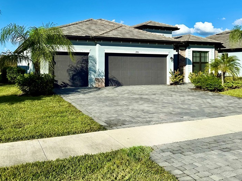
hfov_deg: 52.6
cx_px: 124
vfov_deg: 40.2
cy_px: 60
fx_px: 245
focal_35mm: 35
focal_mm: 6.76
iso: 80
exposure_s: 1/6711
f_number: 1.78
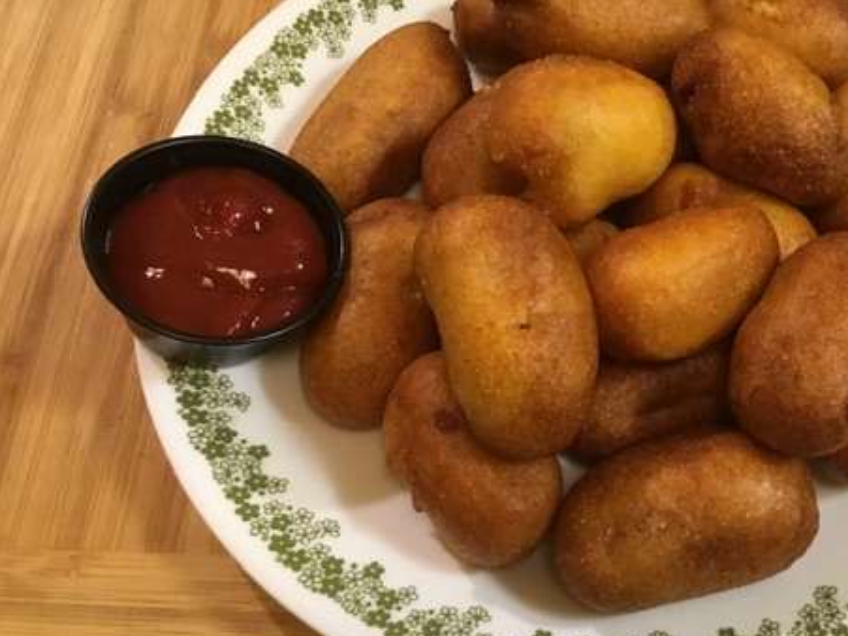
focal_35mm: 44
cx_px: 596
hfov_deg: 42.1
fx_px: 1078
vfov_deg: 32.8
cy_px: 269
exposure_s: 1/24
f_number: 2.4
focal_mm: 3.3
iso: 250
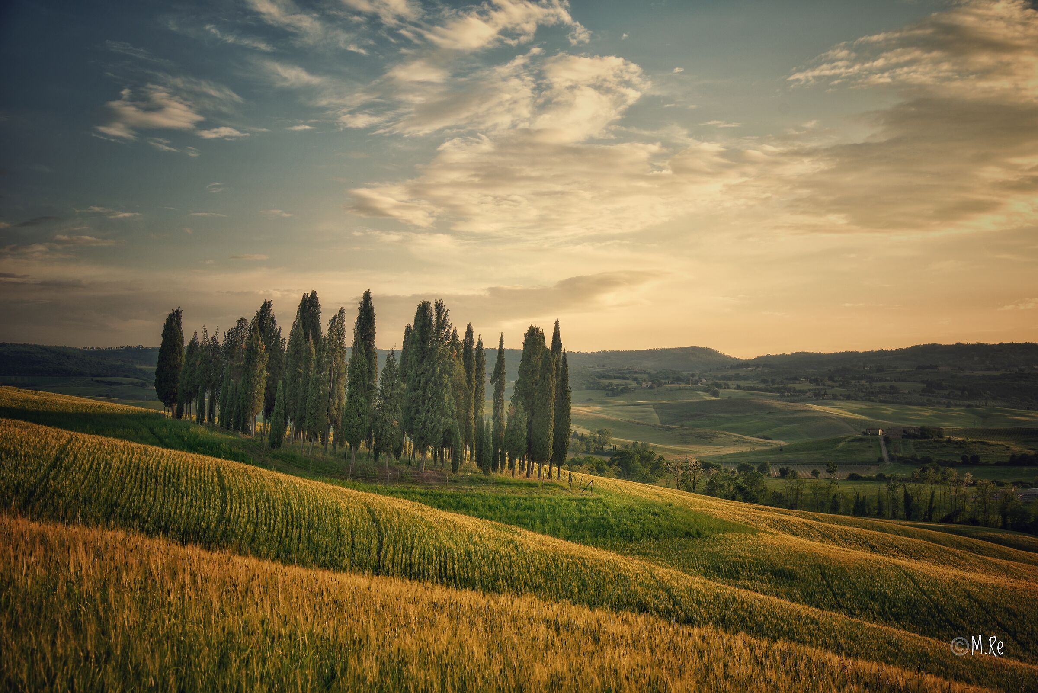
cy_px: 346
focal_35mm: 50
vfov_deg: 27.0
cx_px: 519
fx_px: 1442
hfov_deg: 39.6
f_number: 6.3
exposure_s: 1/250
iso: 100
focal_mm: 50
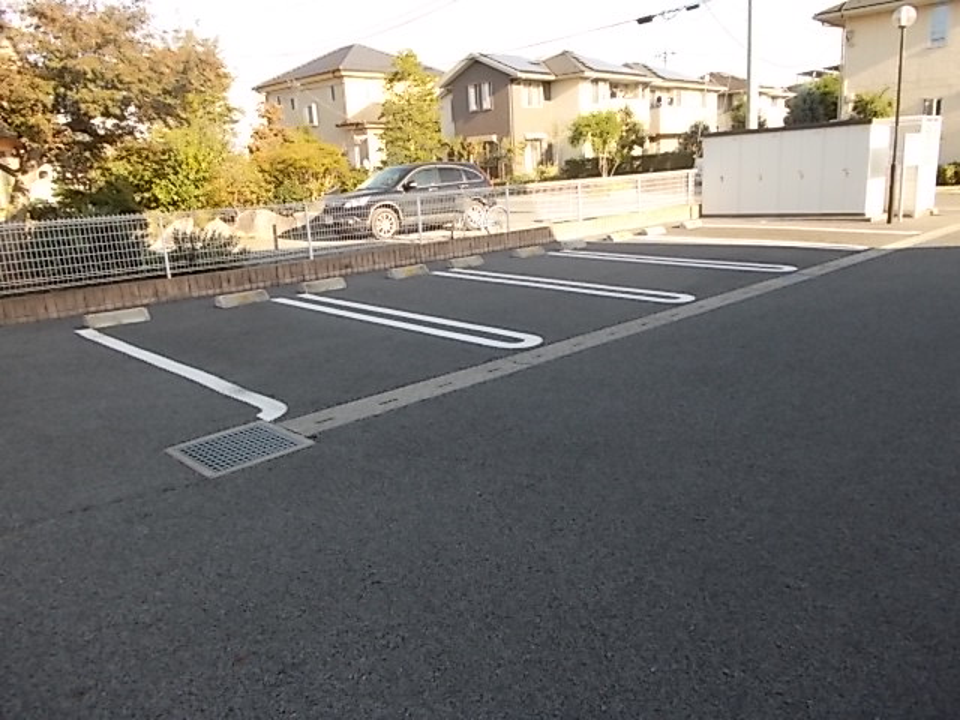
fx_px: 721
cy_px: 360
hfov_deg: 67.3
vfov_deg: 53.1
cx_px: 480
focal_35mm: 26
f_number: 3.2
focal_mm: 4.6
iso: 125
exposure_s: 1/250
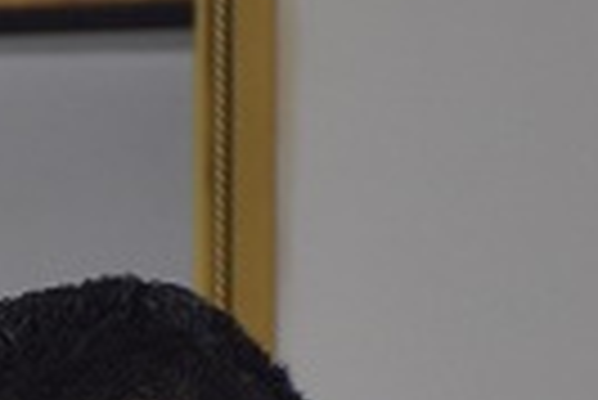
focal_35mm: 809
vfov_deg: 1.7
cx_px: -1111
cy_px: 1025
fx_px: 13453
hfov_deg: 2.5
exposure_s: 1/200
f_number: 5.6
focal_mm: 80
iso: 200
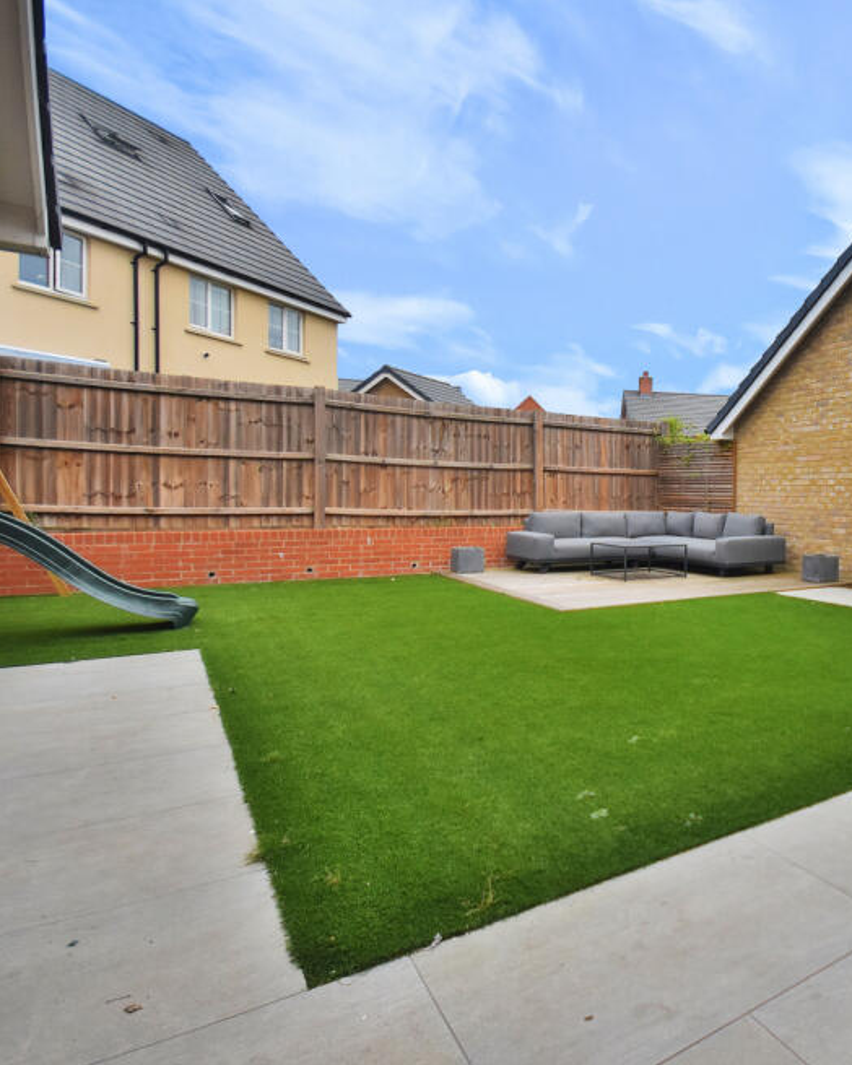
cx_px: 767
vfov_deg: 75.0
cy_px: 515
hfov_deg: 54.9
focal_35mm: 22
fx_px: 693
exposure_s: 1/4000
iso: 560
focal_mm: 10
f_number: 4.5
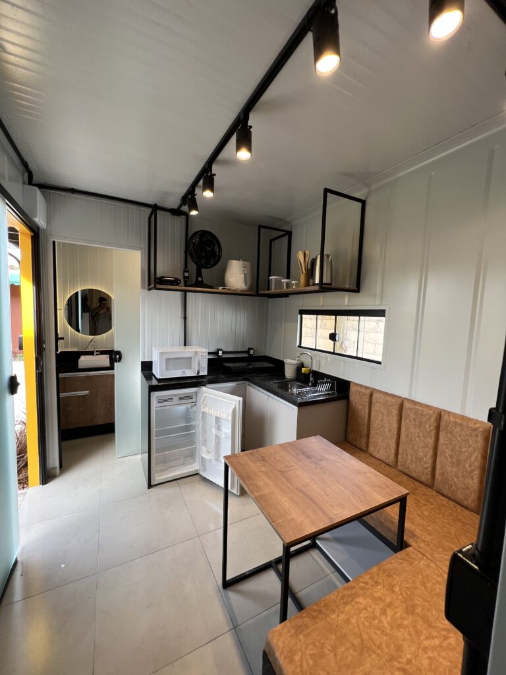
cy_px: 338
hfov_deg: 89.9
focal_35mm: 13
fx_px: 253
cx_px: 253
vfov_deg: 106.2
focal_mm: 1.57
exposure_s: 1/120
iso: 100
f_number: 1.8
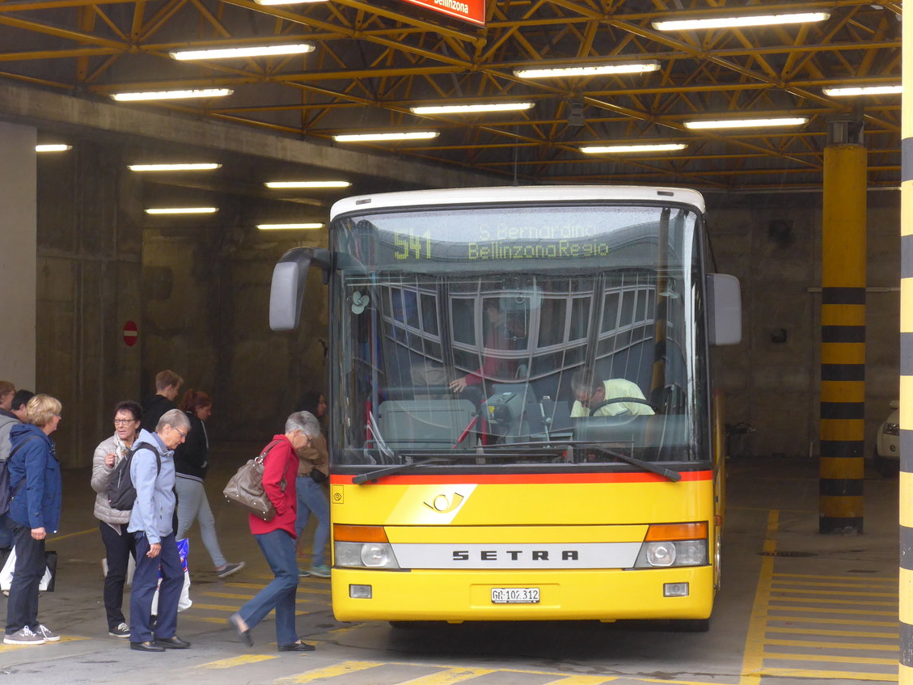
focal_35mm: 85
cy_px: 342
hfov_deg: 23.0
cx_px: 467
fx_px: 2242
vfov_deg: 17.4
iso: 400
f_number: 4.4
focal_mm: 16
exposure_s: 1/80
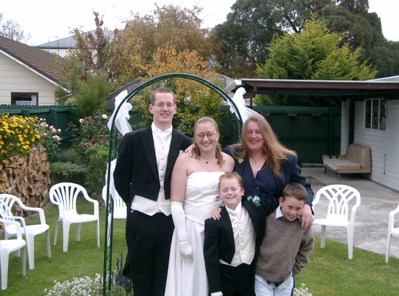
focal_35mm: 52
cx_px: 226
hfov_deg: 36.9
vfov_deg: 27.9
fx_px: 597
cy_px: 145
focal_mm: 7.6
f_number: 2.6
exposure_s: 1/320
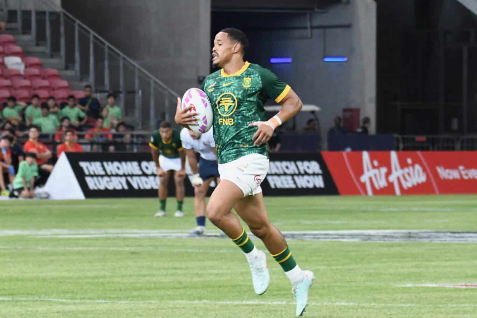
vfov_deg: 6.1
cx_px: 238
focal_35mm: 225
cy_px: 159
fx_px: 2981
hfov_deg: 9.1
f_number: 7.1
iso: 3200
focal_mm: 150
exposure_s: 1/640
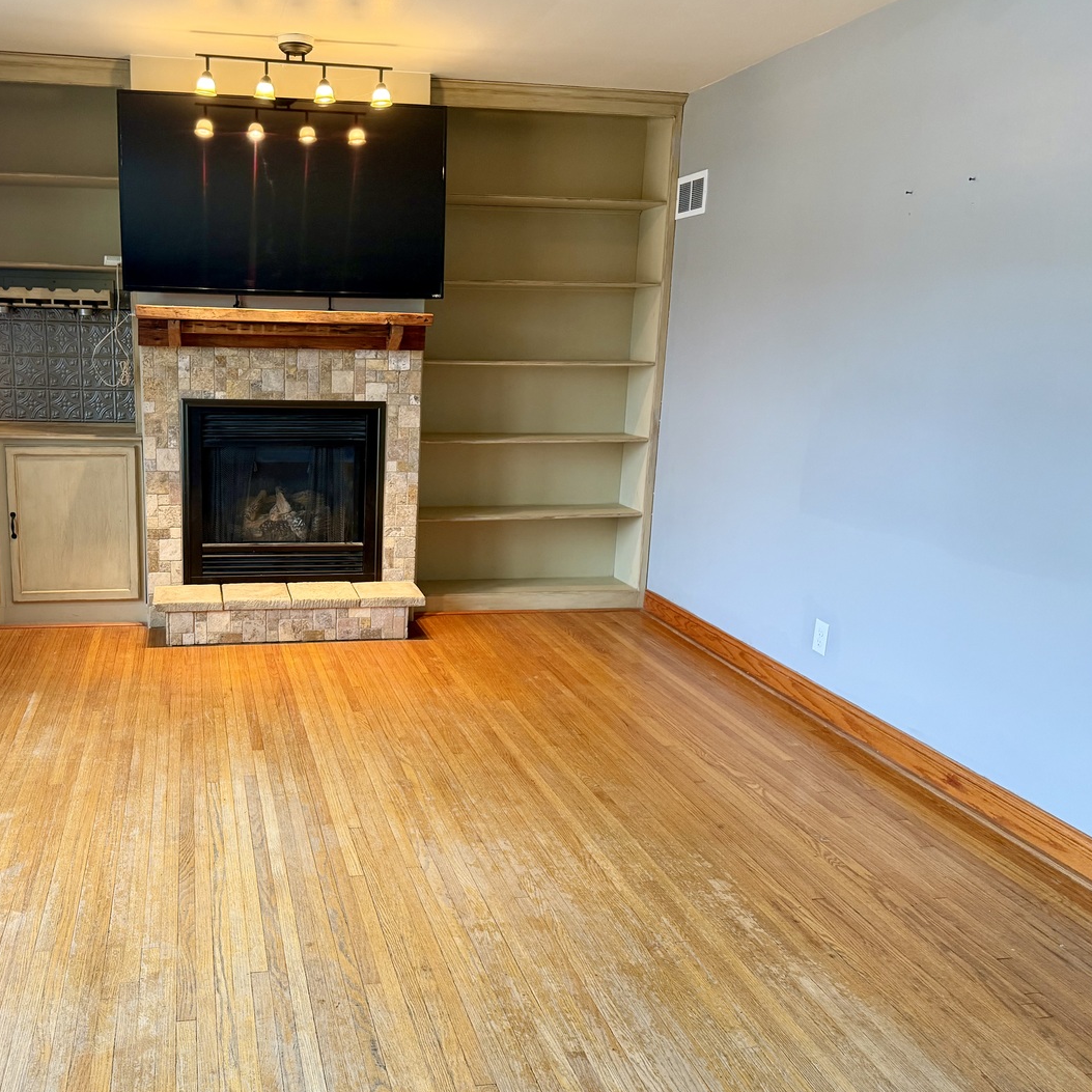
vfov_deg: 55.6
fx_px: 1035
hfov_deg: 54.4
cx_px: 355
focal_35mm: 29
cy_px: 548
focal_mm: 6.76
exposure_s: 1/60
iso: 250
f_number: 1.78
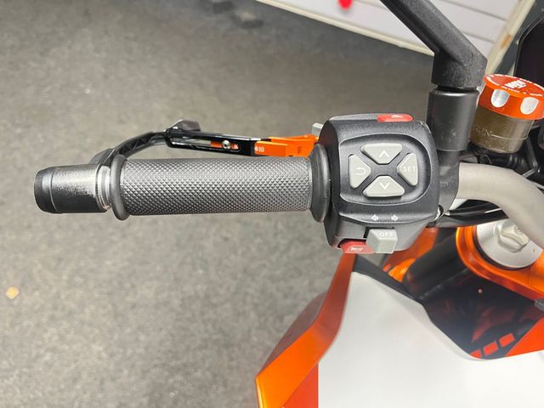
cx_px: 272
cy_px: 204
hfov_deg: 67.3
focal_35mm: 26
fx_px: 409
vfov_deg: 53.1
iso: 500
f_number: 1.6
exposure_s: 1/33
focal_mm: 5.1
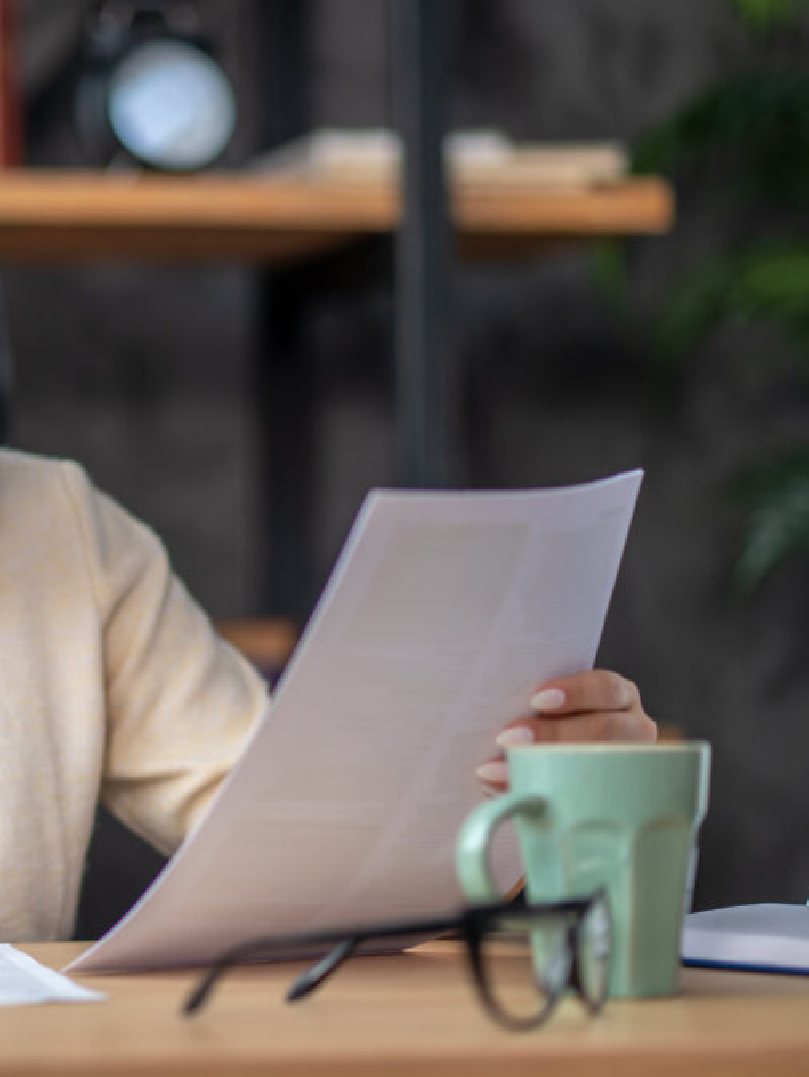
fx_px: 3862
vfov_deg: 15.9
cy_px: 536
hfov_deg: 11.8
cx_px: 13
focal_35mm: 124
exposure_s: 1/160
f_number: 2.2
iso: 250
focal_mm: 85
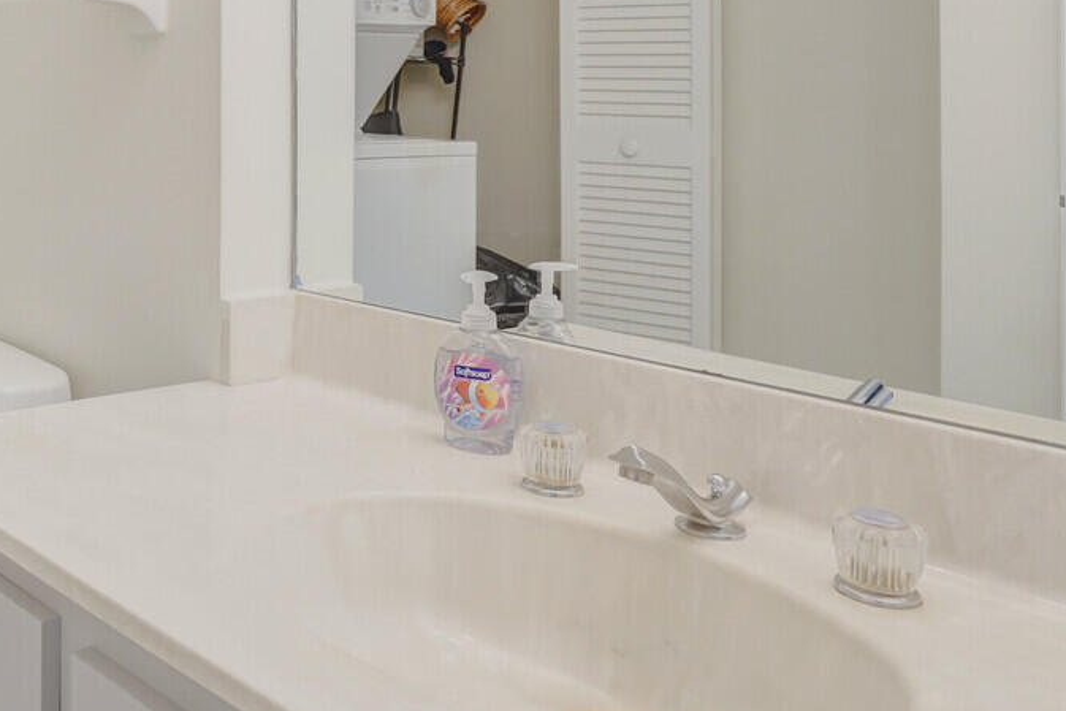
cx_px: 15
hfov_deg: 43.8
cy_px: 51
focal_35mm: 38
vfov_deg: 33.0
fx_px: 1125
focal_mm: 16
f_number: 6.3
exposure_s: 1/60
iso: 800
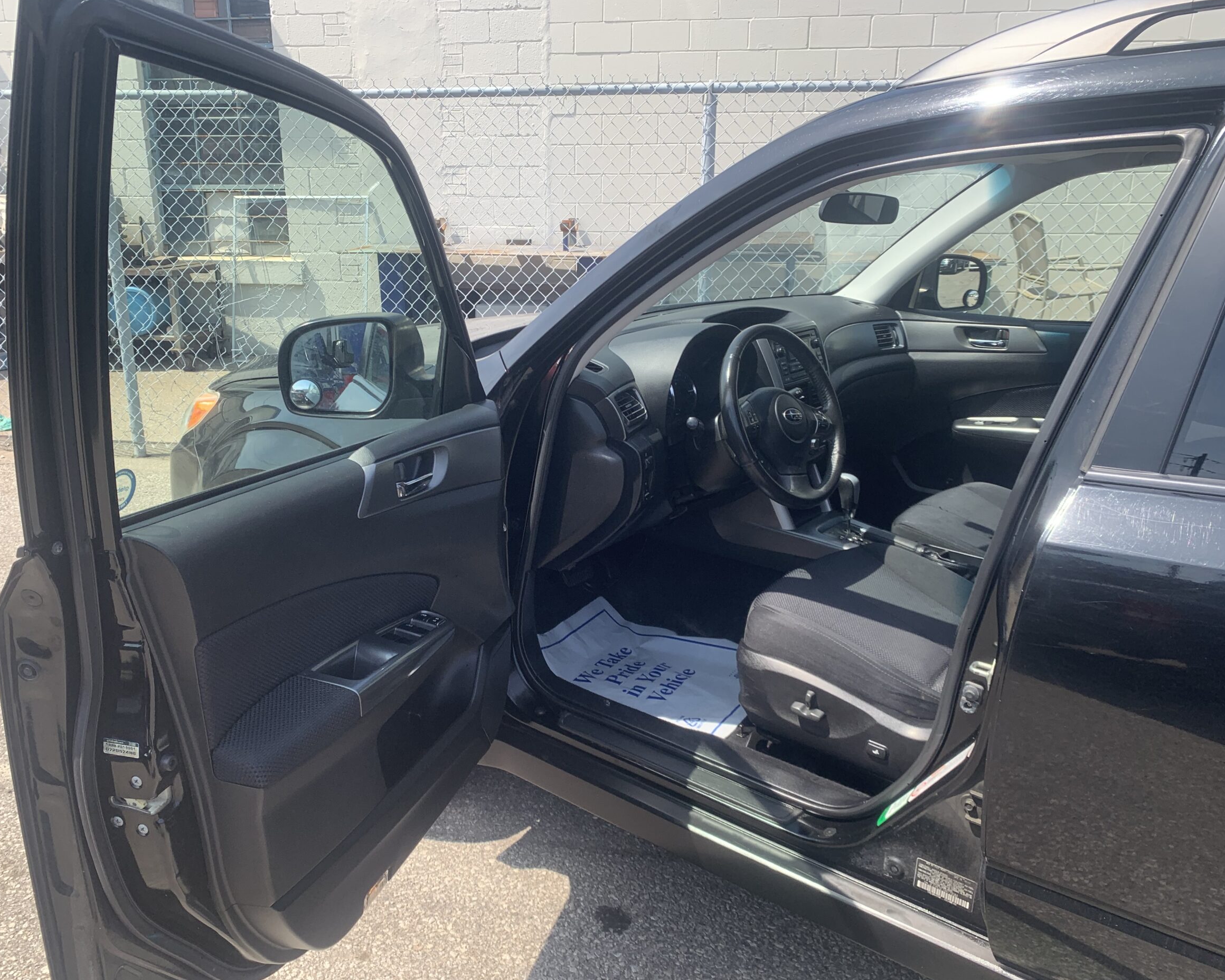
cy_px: 501
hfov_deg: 62.2
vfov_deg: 51.5
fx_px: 1015
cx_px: 579
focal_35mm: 28
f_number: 1.8
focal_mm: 4.25
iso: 25
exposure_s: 1/771
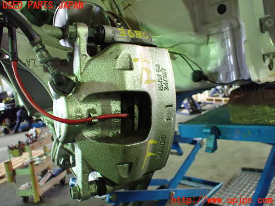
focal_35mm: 30
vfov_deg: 46.8
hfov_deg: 60.0
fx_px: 238
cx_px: 138
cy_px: 103
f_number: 2.3
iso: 800
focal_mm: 5.4
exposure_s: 1/80
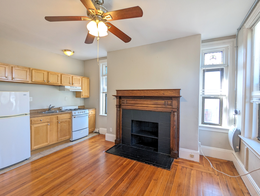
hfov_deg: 94.4
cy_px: 98
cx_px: 130
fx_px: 120
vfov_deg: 78.2
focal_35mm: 16
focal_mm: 2.35
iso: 53
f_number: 2.2
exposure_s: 1/40
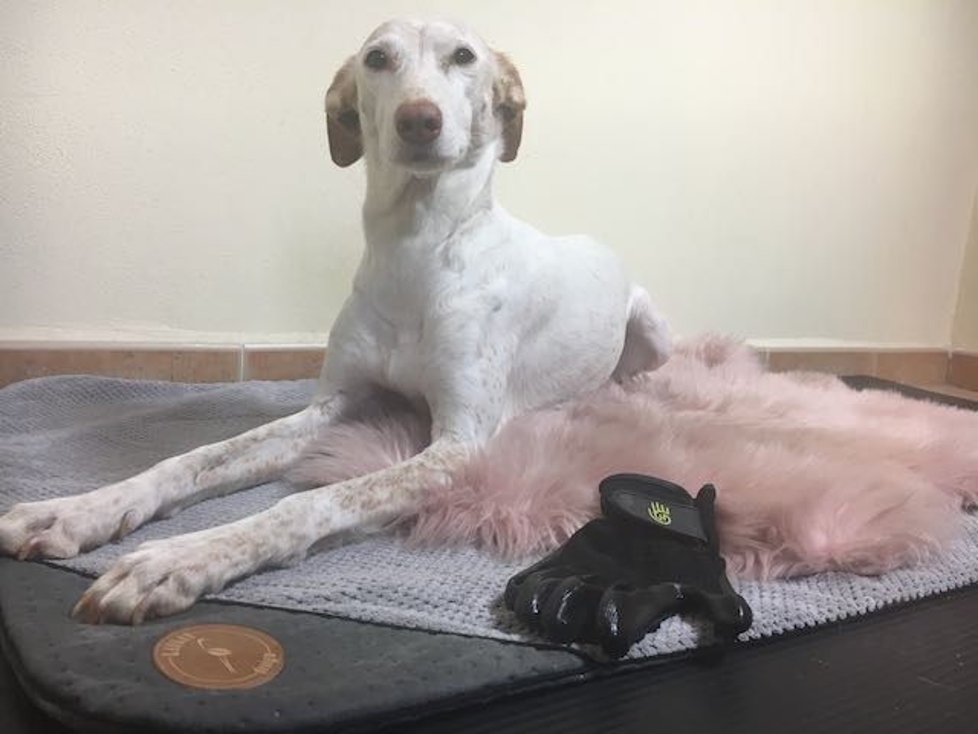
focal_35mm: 29
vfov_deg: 48.2
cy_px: 367
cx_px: 489
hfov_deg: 61.7
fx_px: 819
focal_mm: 4.15
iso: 25
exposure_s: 1/33
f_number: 2.2
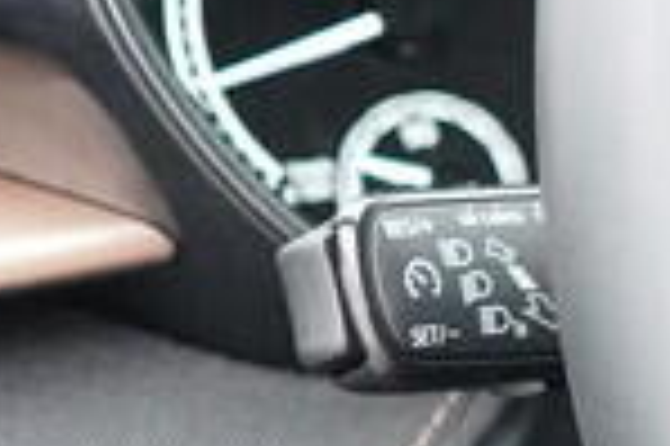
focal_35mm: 247
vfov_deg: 5.5
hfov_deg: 7.8
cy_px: 273
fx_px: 4592
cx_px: 1511
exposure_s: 1/320
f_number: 2.8
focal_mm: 24
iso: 3200
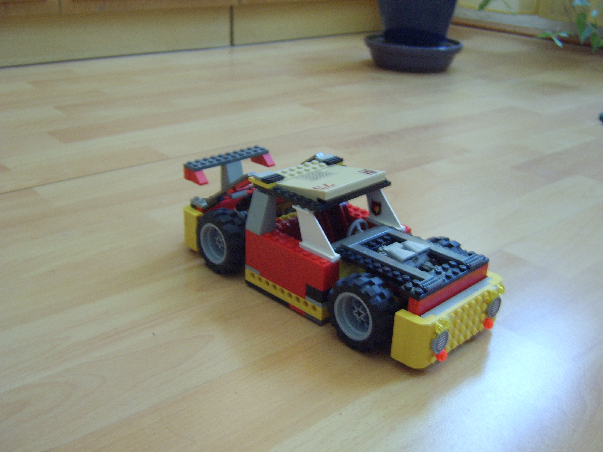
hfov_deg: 58.4
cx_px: 302
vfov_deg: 45.4
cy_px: 226
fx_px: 540
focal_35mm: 31
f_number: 2.7
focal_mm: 8.13
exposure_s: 1/18
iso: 400
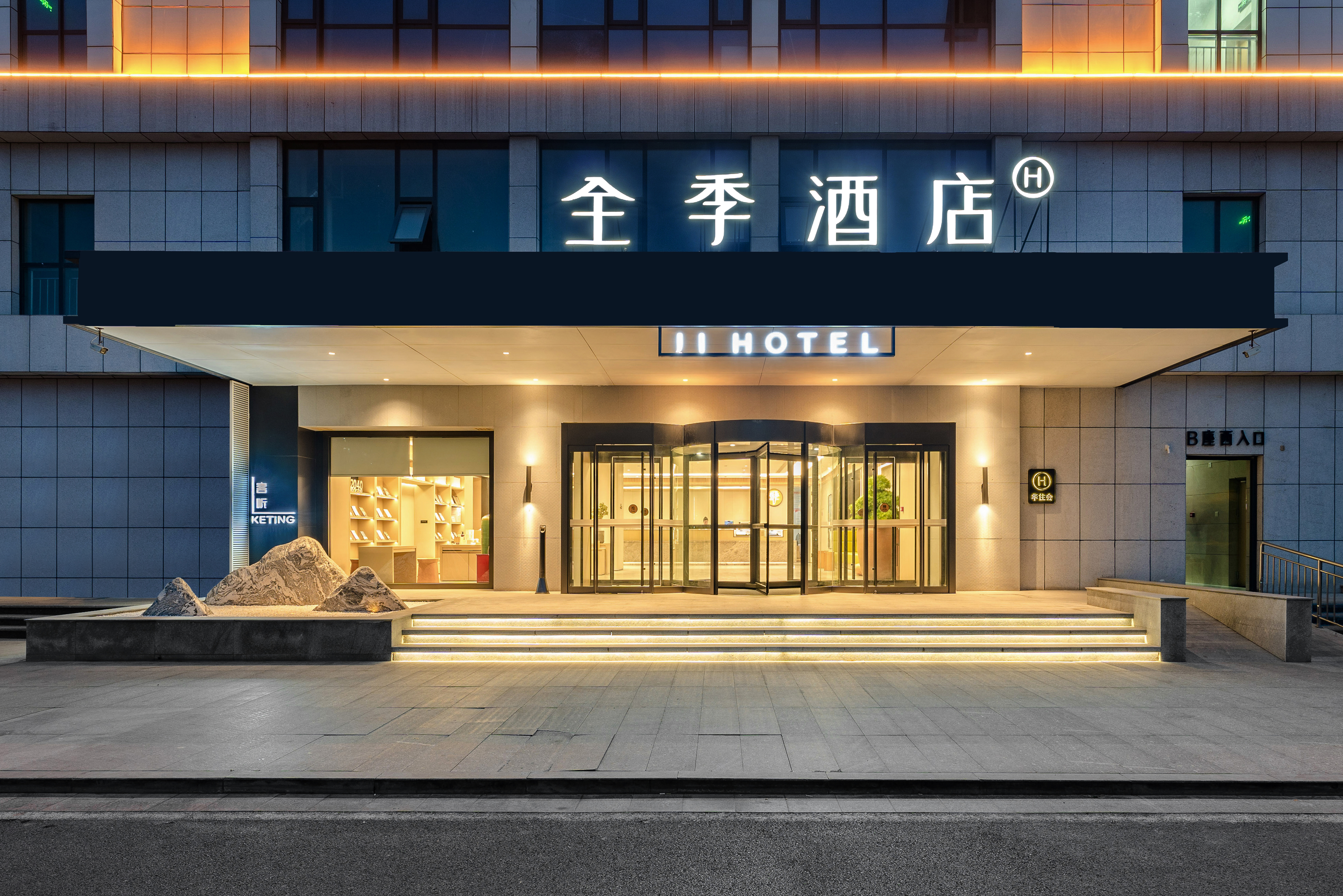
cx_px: 672
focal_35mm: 14
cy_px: 448
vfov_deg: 81.2
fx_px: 522
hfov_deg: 104.2
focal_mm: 14
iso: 100
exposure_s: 1/4
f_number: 8
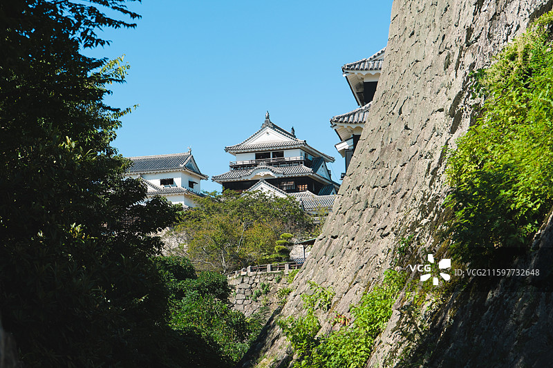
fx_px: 1459
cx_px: 276
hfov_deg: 21.5
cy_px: 184
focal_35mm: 95
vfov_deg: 14.4
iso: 125
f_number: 5.6
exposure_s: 1/450
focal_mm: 63.4
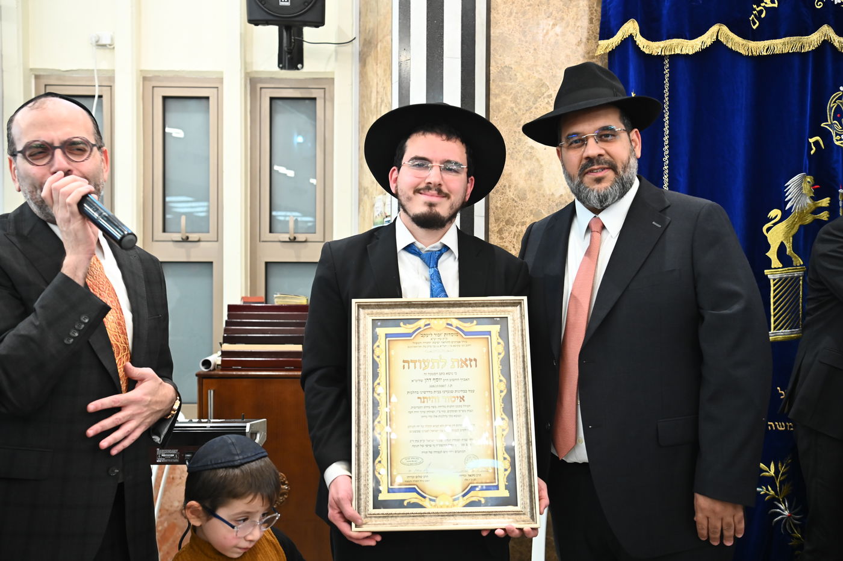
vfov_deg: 35.0
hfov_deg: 50.7
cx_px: 422
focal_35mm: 38
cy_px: 280
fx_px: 889
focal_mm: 38
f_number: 4
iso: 1600
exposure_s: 1/160
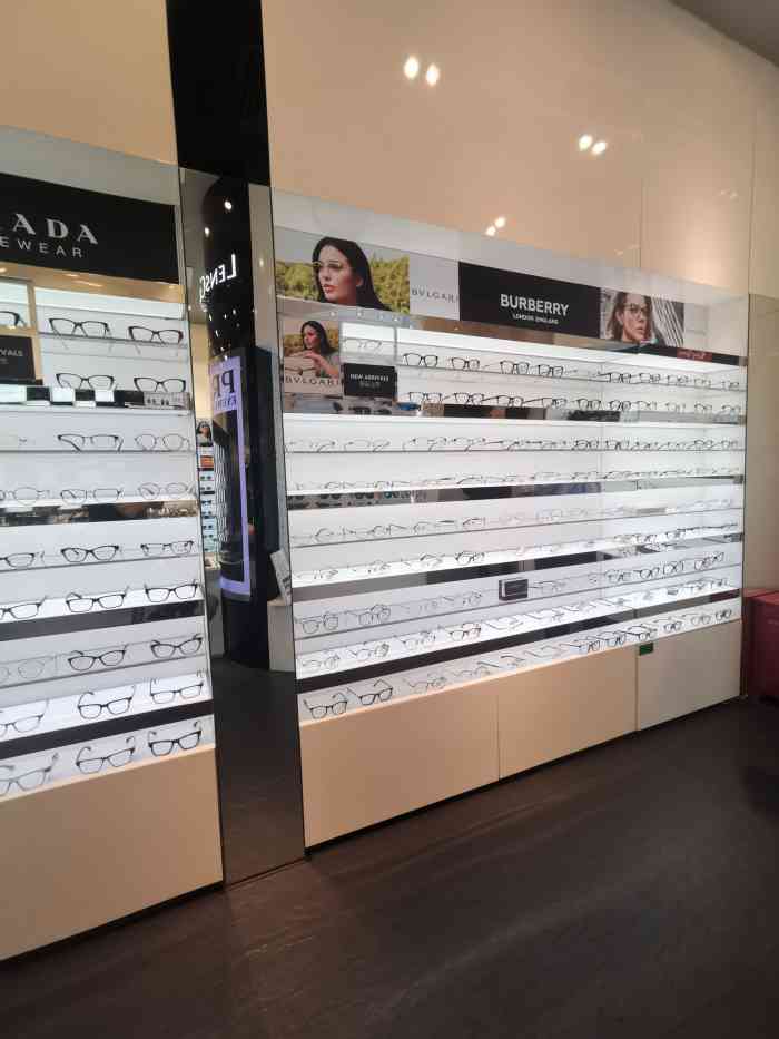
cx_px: 390
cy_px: 520
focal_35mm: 16
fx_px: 480
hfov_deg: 78.1
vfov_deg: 94.5
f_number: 2.2
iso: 80
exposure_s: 1/100
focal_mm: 2.35
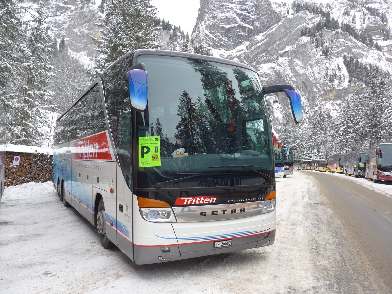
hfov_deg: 61.7
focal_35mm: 29
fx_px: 328
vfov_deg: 48.2
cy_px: 147
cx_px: 196
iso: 80
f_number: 2.8
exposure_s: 1/250
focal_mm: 6
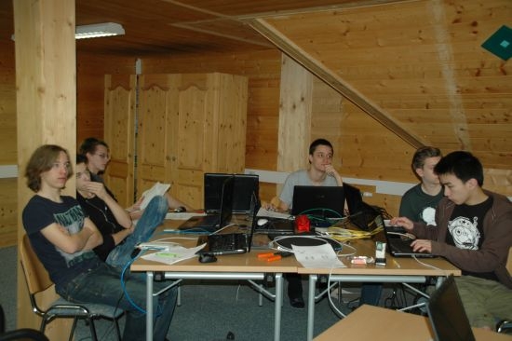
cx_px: 256
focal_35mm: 36
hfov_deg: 53.2
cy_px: 170
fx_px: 512
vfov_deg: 36.8
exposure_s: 1/60
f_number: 4
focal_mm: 24
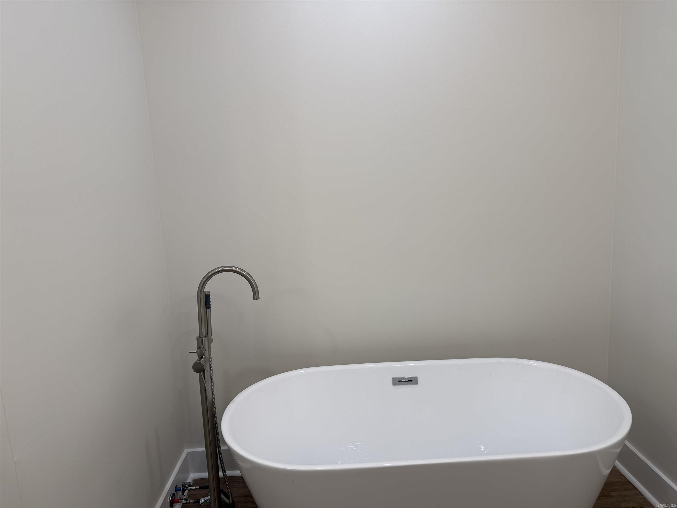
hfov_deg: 71.6
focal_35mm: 24
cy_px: 254
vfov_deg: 56.8
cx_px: 338
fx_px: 469
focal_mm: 6.76
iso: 64
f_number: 1.78
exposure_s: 1/120
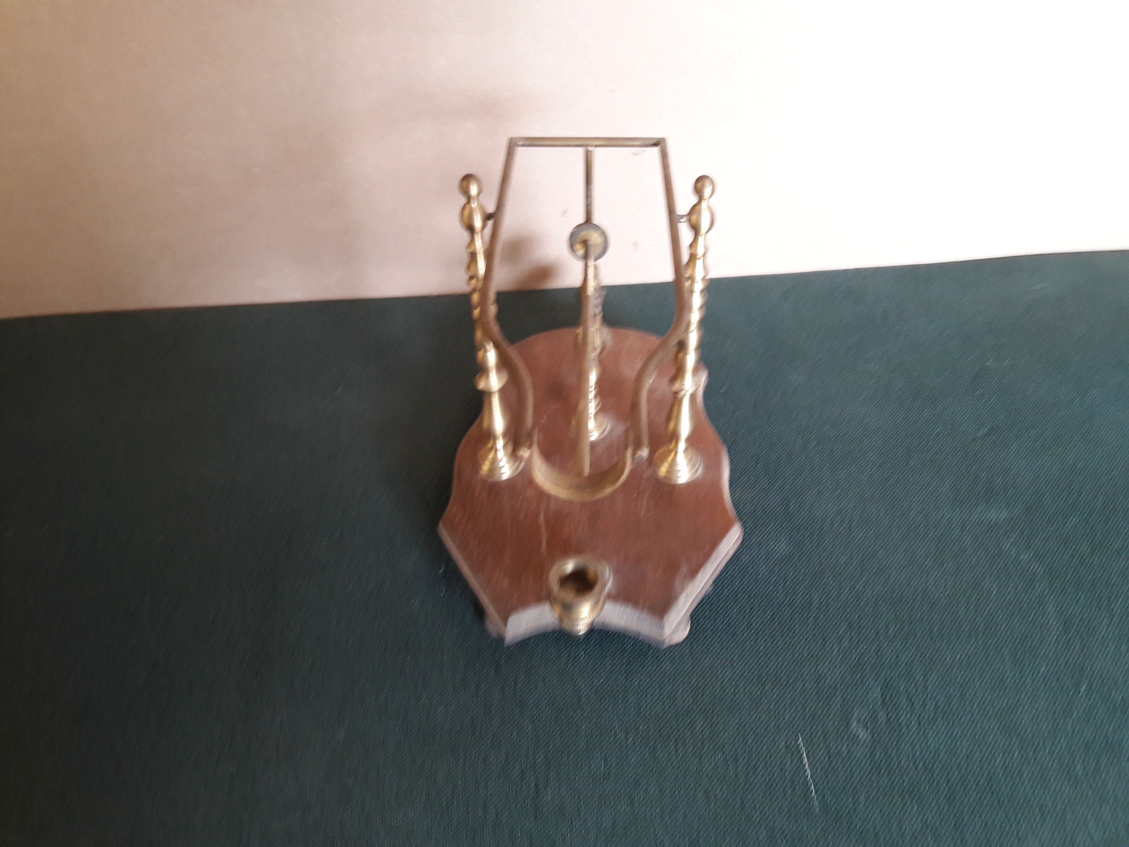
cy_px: 424
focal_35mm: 28
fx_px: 913
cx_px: 564
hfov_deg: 63.4
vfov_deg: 49.7
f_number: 1.9
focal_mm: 3.7
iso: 125
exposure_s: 1/33
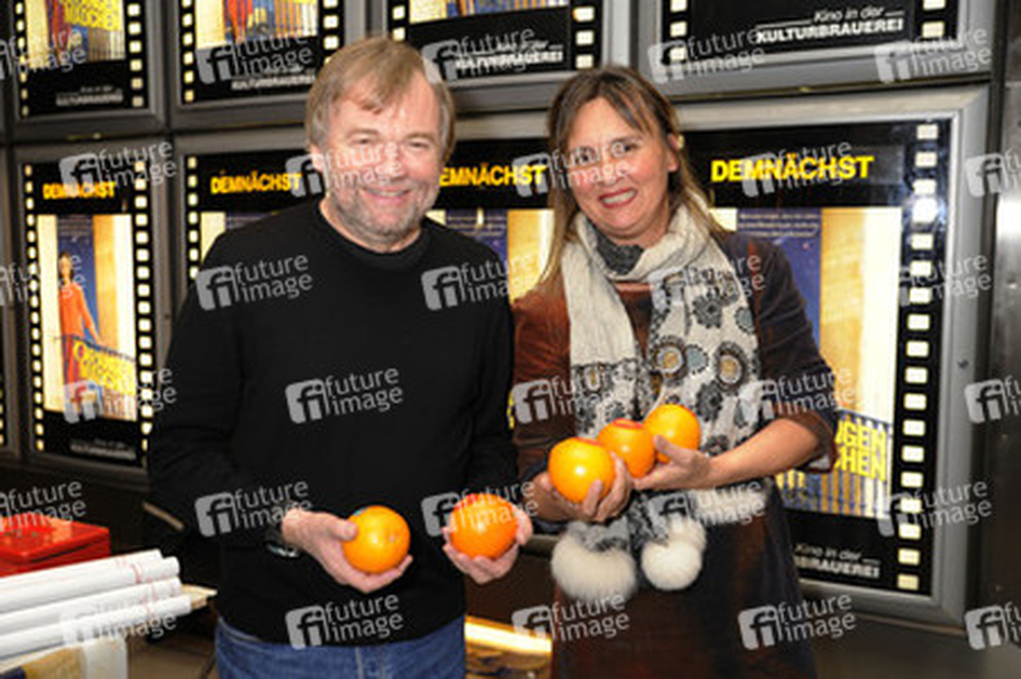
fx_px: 1134
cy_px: 340
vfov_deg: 33.4
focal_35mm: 40
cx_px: 510
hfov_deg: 48.5
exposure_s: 1/100
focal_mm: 40
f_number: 3.5
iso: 800
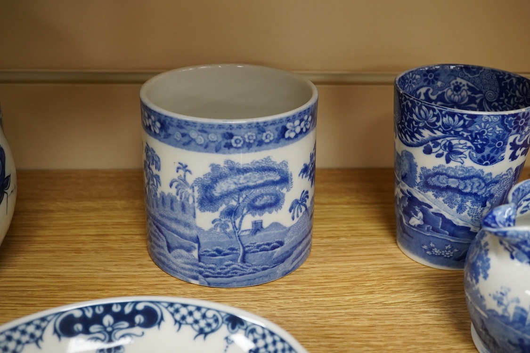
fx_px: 662
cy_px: 176
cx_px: 265
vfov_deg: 29.9
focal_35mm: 45
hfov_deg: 43.6
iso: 2000
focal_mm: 30
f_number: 8
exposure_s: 1/125
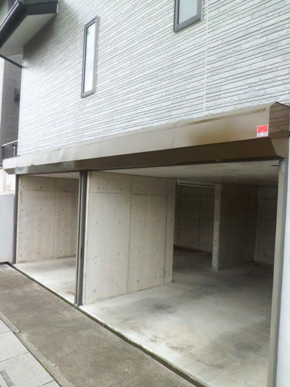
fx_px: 290
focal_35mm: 26
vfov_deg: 67.3
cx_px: 145
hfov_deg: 53.1
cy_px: 194
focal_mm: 4.7
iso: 200
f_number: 2.8
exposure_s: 1/500
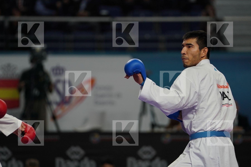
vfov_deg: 4.6
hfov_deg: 6.9
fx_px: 2092
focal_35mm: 300
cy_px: 84
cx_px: 126
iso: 1000
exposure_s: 1/1000
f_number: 2.8
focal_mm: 200
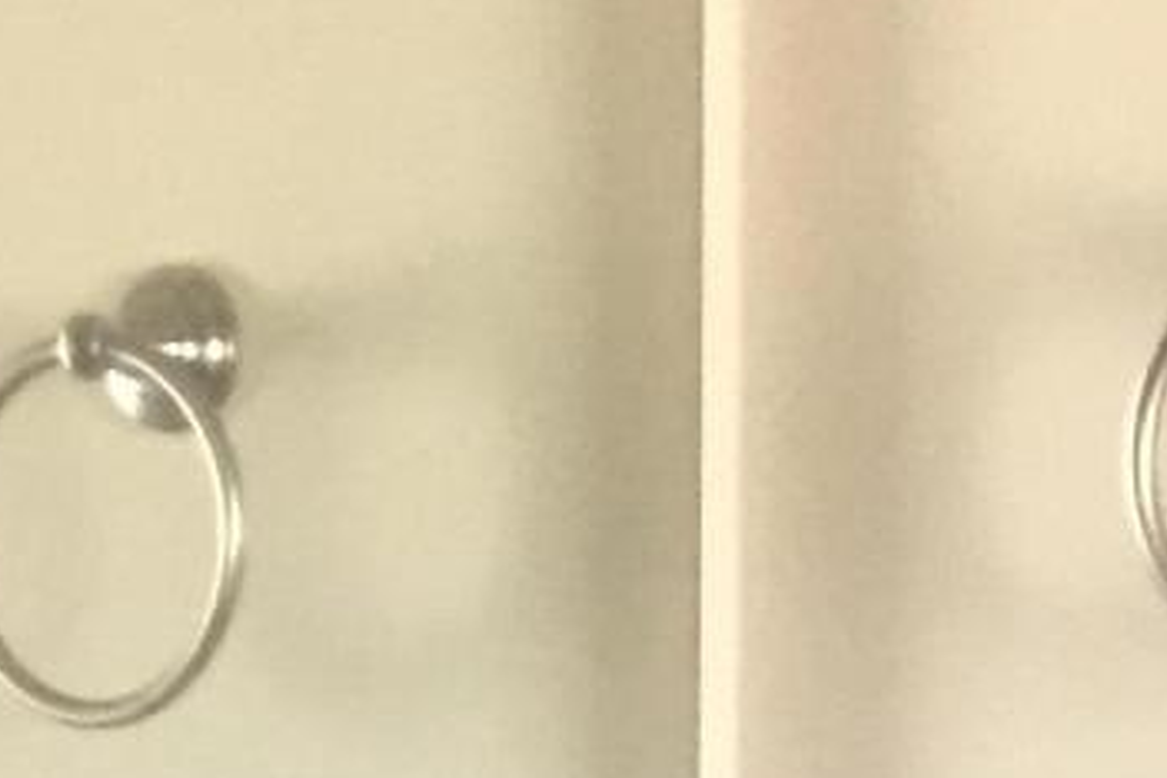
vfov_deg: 6.8
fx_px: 5575
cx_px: 50
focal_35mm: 172
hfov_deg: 11.8
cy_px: 2763
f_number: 2.2
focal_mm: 4.15
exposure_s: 1/30
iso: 160
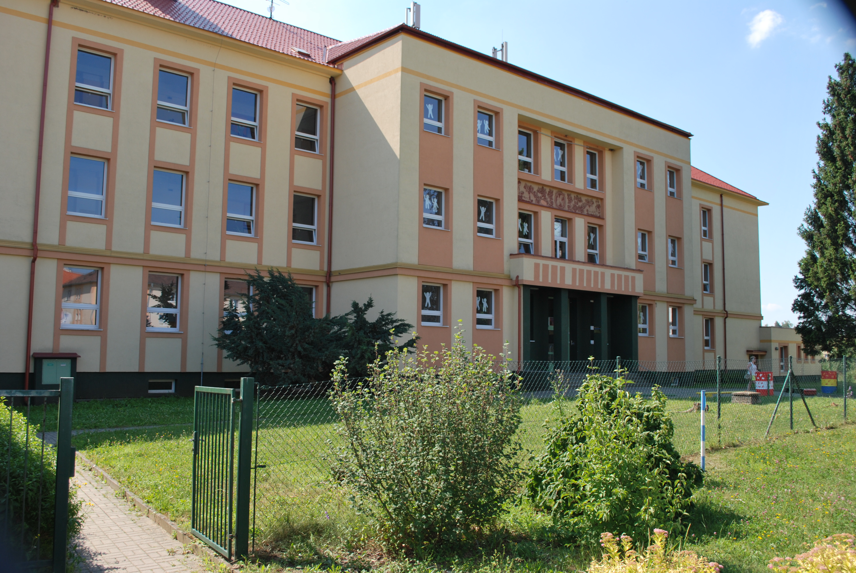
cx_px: 428
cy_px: 286
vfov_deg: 40.1
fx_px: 786
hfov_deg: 57.2
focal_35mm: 33
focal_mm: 22
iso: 100
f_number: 7.1
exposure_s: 1/200
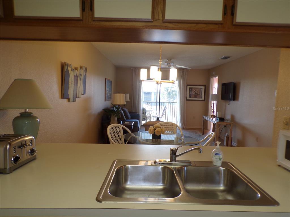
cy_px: 108
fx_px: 201
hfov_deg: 71.6
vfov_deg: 56.8
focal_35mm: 24
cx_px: 145
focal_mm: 4.3
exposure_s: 1/50
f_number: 3
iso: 100
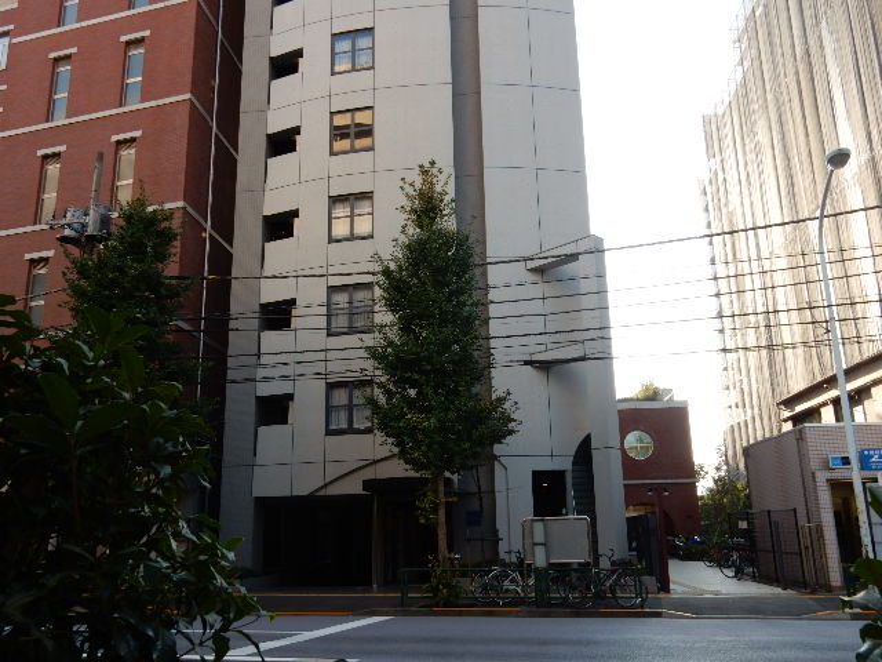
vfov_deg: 46.8
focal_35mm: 30
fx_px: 764
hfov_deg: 60.0
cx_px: 441
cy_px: 331
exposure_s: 1/200
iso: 125
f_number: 4
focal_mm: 5.4
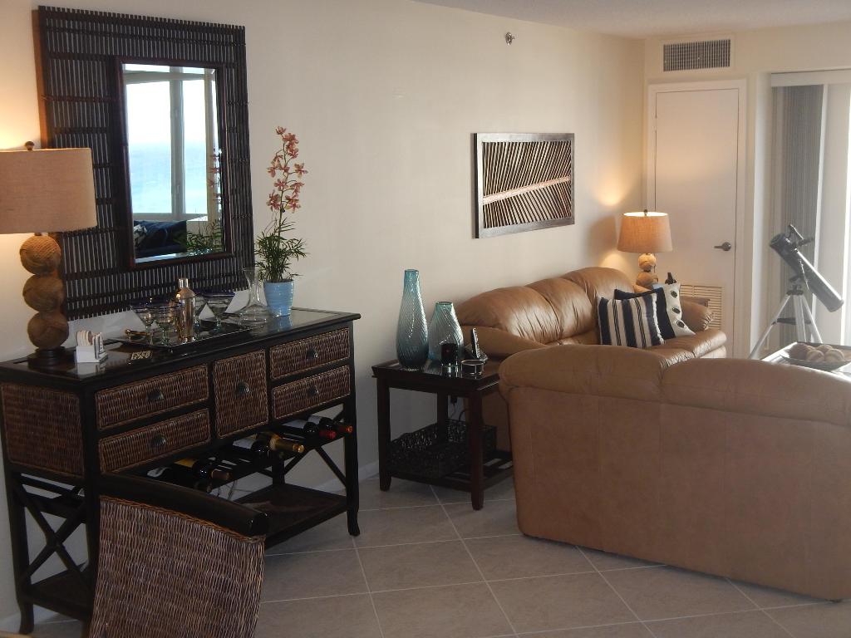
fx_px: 1057
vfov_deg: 33.6
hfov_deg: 43.9
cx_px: 426
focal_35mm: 43
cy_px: 319
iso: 220
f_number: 4
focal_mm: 7.7
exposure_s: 1/30
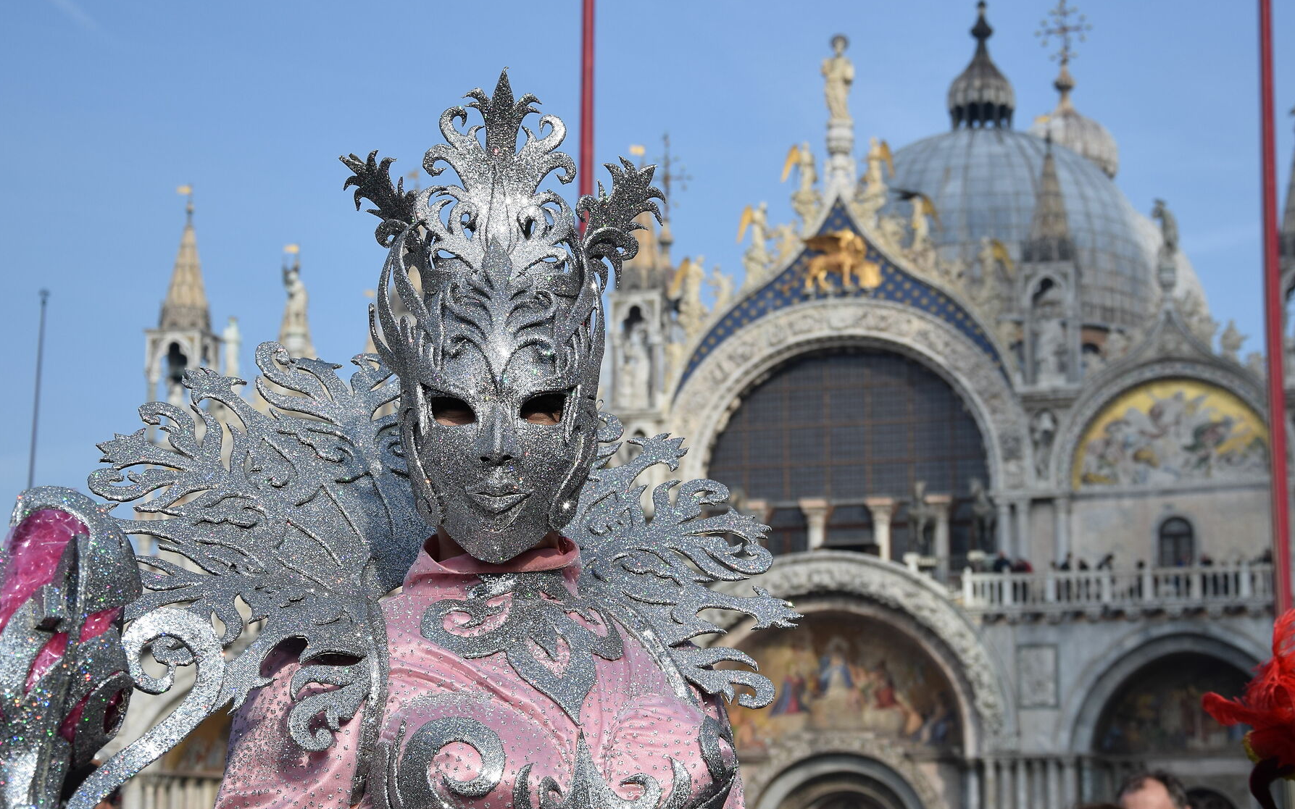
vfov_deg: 16.7
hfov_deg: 26.4
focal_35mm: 78
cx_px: 815
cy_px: 443
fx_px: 2753
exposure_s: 1/640
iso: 100
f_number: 5.6
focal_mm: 38
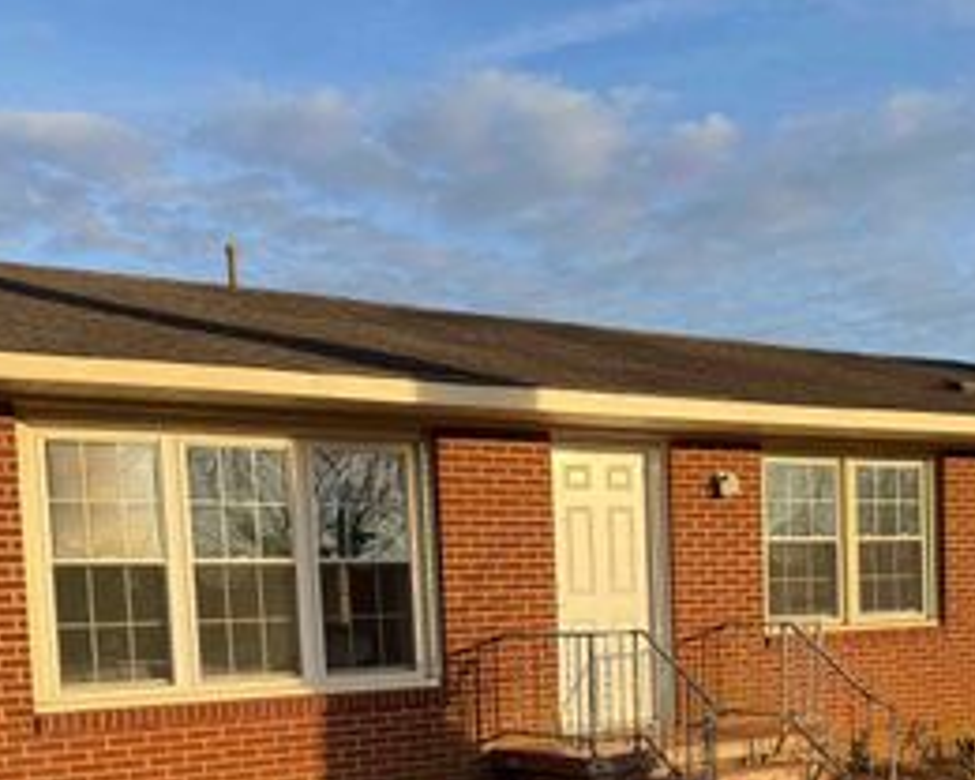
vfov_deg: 31.9
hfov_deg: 40.9
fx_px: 1299
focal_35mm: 45
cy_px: 696
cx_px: 604
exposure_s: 1/1949
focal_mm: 6.76
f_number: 1.78
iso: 80
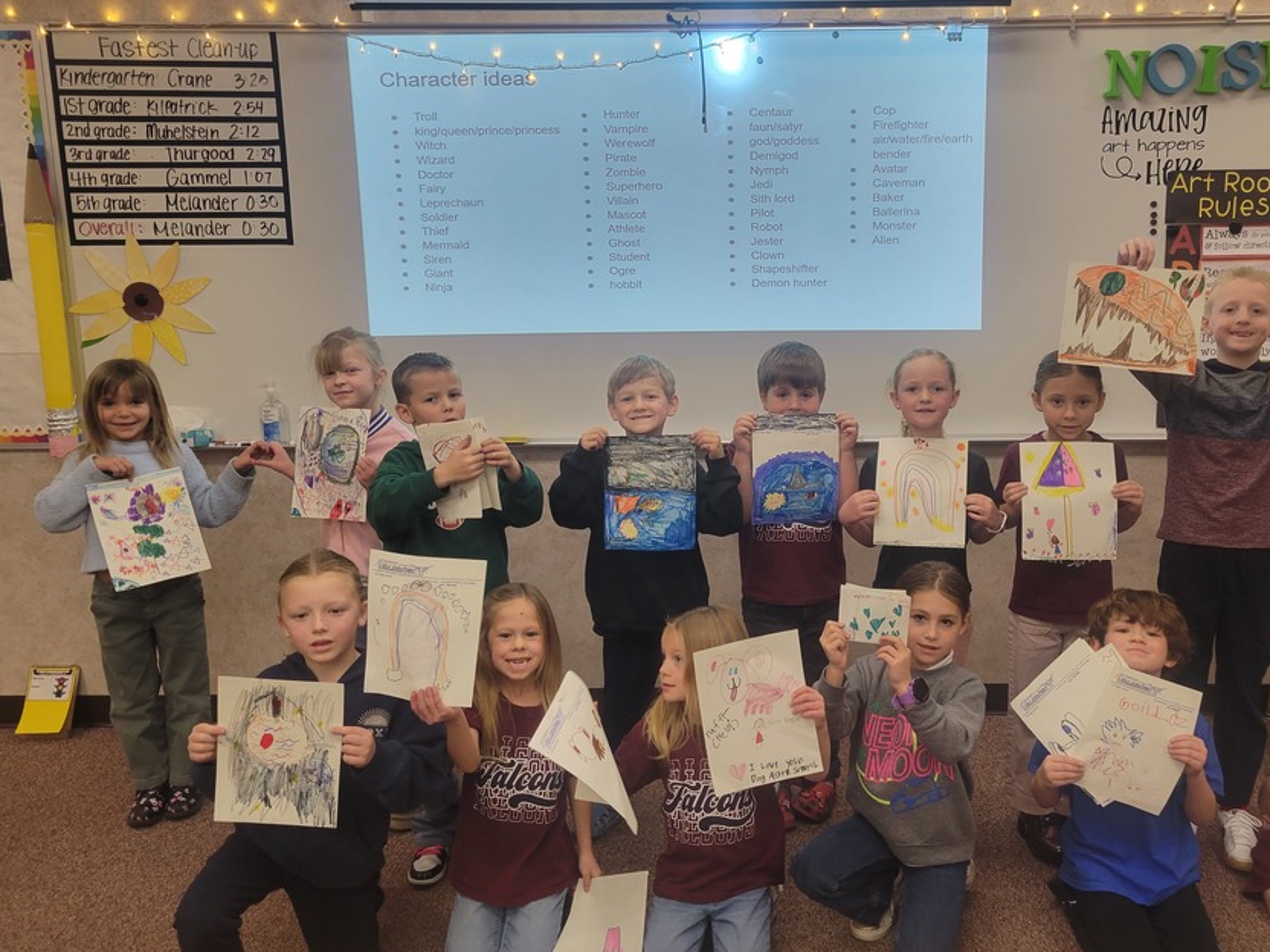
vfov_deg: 44.1
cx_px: 771
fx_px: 1174
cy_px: 445
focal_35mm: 32
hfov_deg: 56.3
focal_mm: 5.4
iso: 100
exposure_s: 1/60
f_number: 1.8
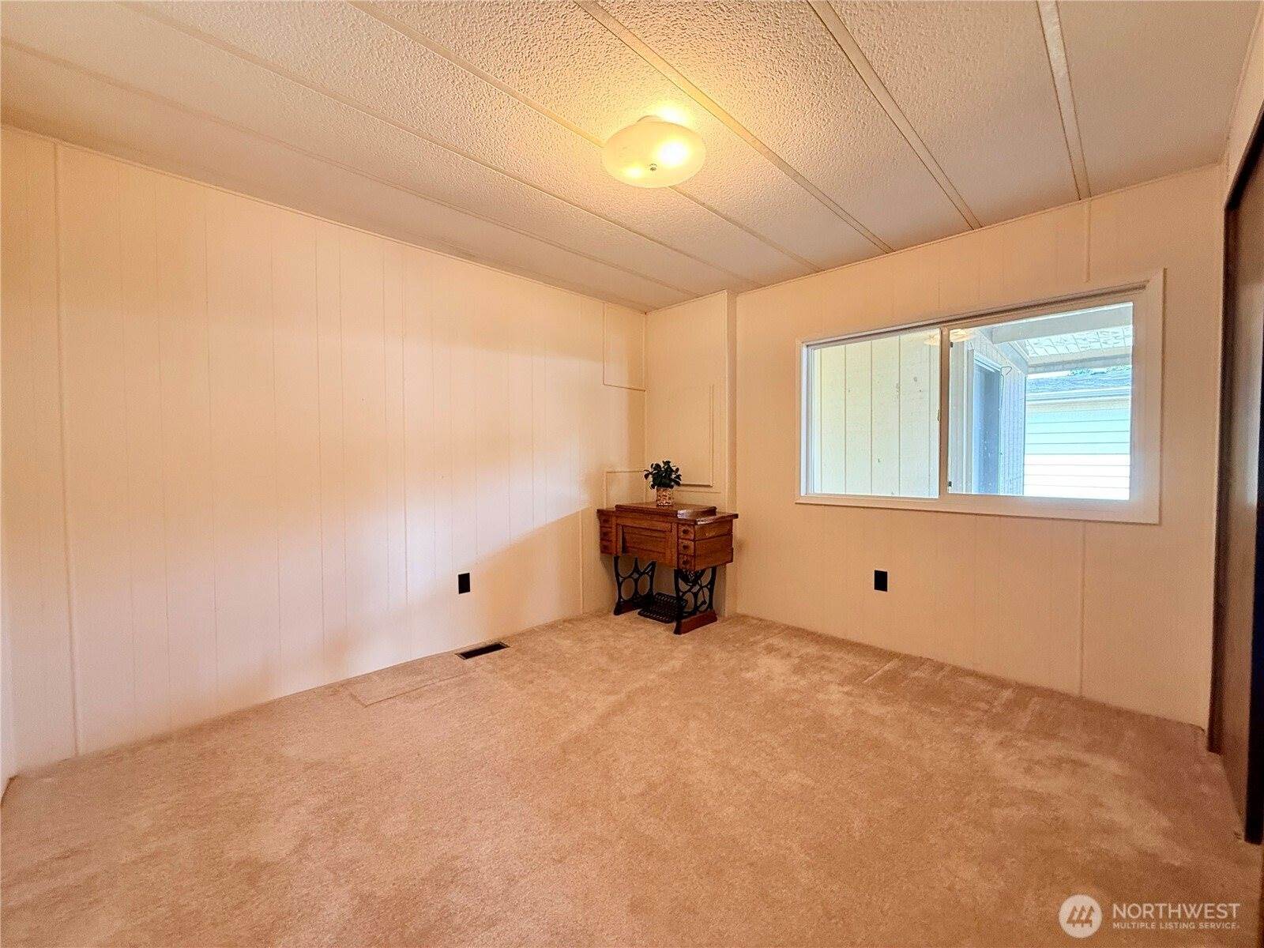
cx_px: 632
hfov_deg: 102.1
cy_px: 474
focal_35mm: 14
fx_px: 511
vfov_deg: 85.7
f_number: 2.2
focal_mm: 2.22
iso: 250
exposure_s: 1/60
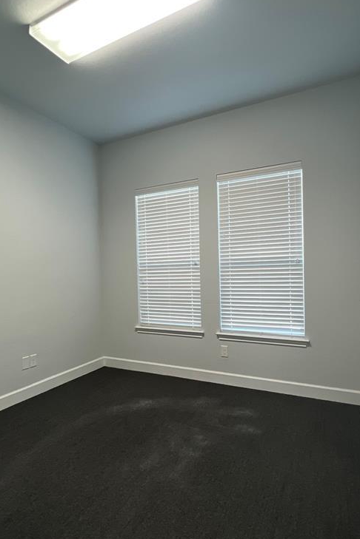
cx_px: 176
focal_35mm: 19
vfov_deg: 86.9
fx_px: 285
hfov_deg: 64.5
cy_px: 276
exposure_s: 1/117
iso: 125
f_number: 1.8
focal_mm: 1.57
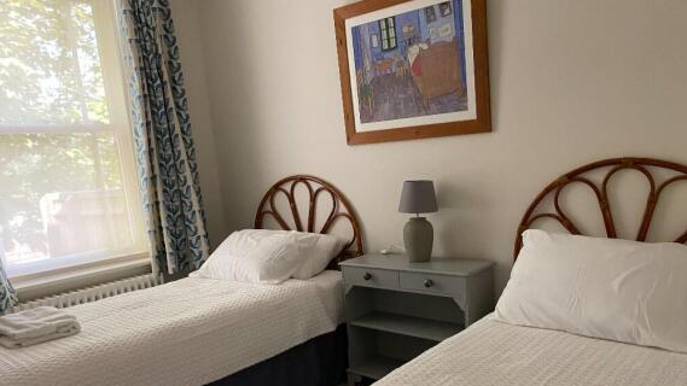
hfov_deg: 66.1
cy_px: 262
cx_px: 350
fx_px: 528
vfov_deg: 39.6
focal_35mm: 29
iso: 400
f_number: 1.8
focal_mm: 4.25
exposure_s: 1/60
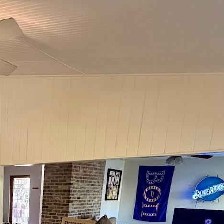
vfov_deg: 33.3
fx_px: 307
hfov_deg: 35.6
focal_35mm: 42
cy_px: 263
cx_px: -7
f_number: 2.2
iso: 640
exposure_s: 1/60
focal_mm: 2.22
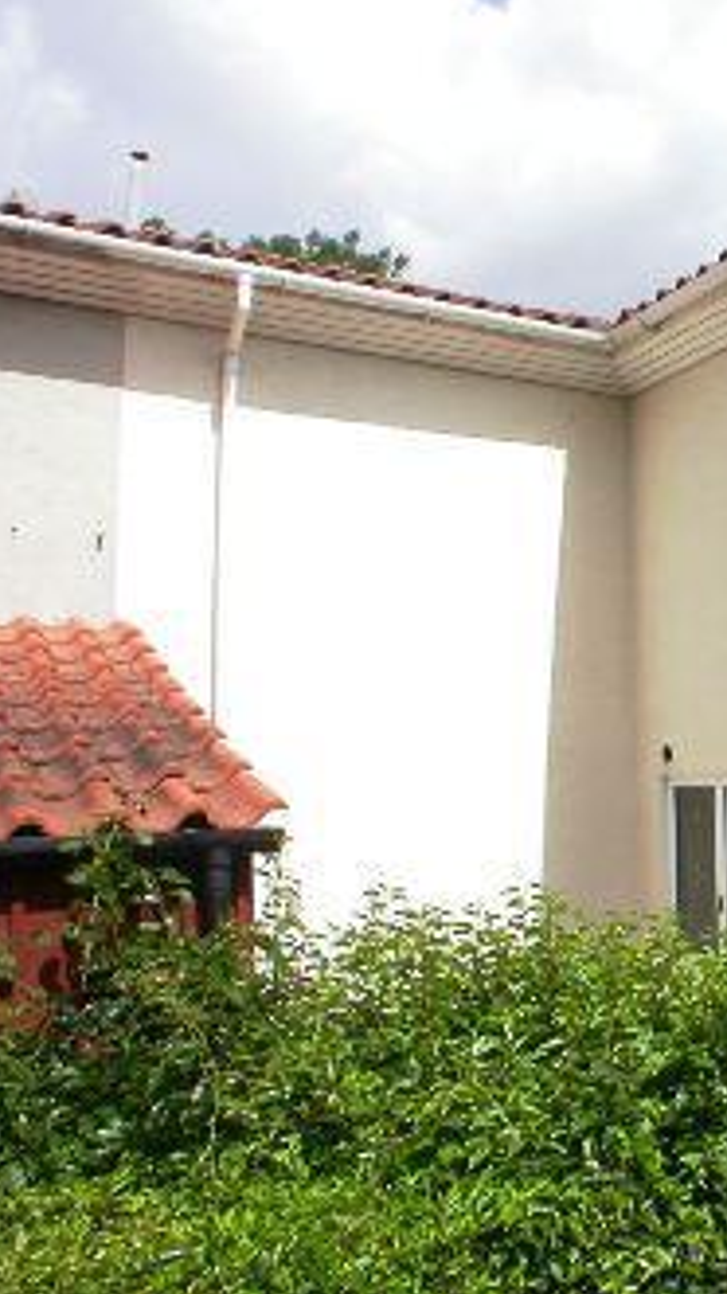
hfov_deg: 20.3
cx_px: 825
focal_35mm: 56
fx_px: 1921
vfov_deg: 37.2
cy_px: 641
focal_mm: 7.85
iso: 100
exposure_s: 1/289
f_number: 7.5
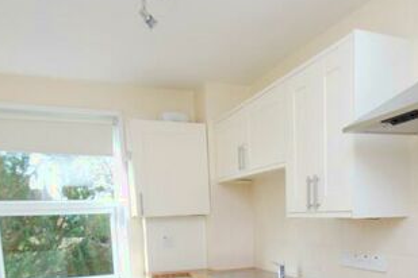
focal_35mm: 34
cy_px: 263
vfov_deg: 35.9
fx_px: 395
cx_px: 260
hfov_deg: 55.2
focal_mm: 10
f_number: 5
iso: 200
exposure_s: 1/100
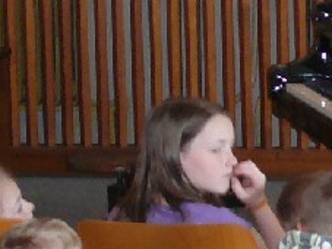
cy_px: 16
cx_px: 706
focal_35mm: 301
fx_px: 2885
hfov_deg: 6.4
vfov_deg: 4.9
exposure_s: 1/30
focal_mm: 10
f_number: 3.2
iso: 200
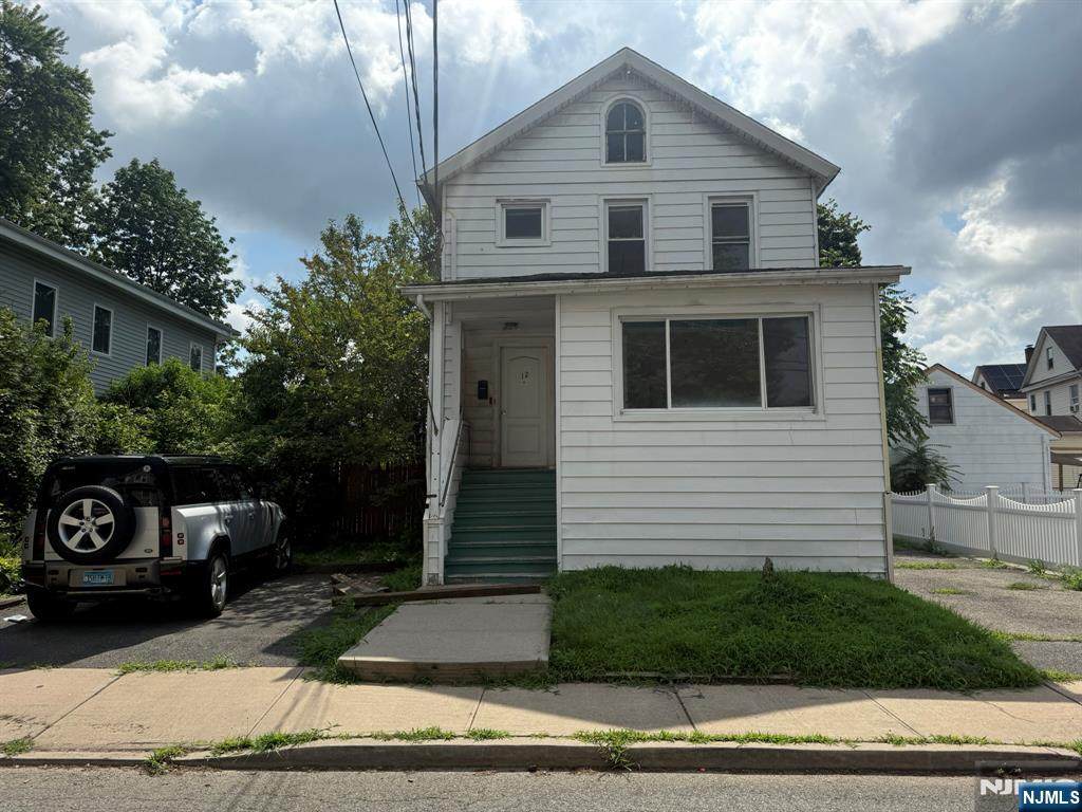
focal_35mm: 24
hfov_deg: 71.6
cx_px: 541
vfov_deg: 56.8
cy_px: 406
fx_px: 750
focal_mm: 6.76
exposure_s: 1/9091
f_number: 1.78
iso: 100
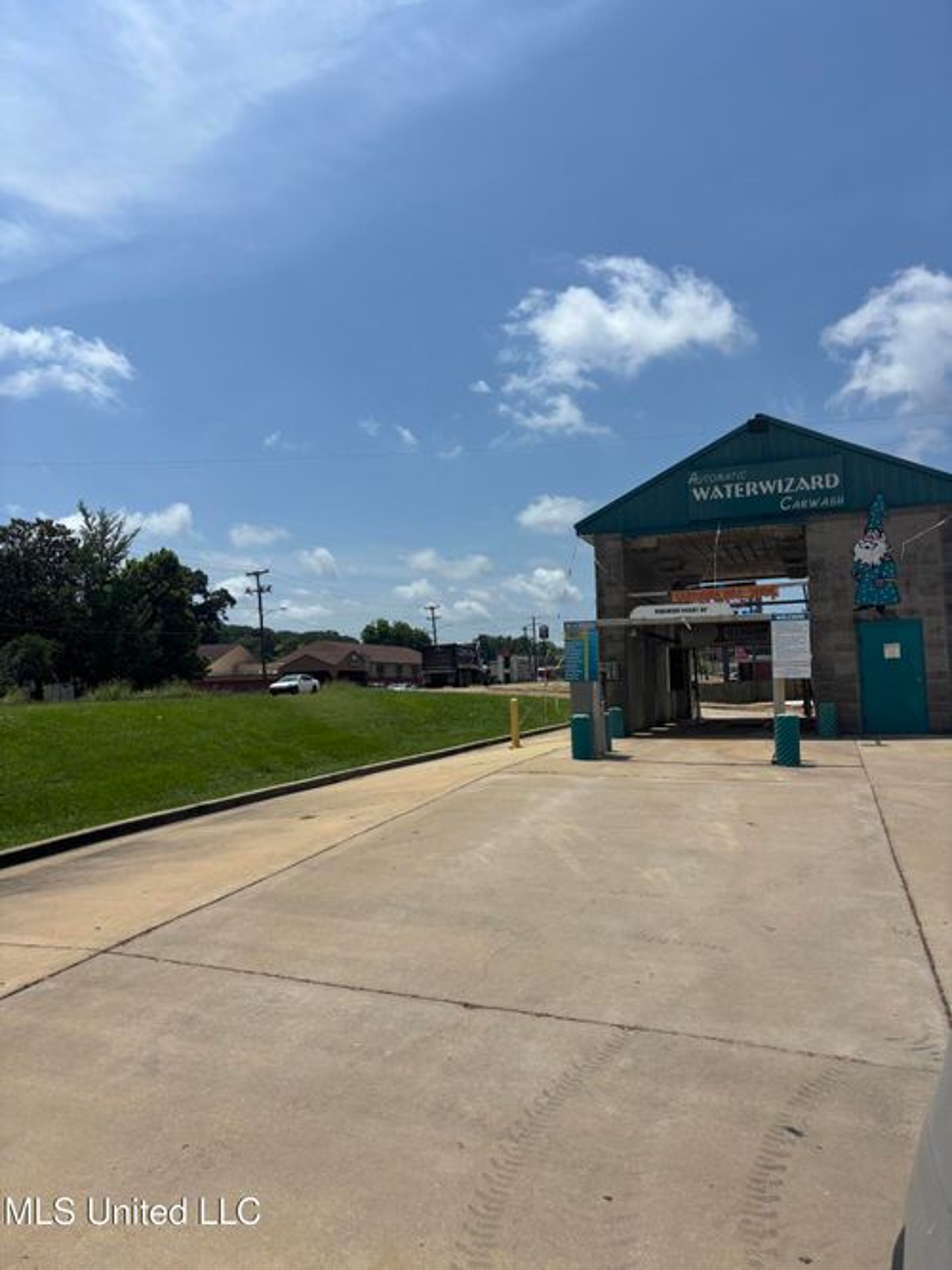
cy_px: 635
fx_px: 954
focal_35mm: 26
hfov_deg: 53.0
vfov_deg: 67.3
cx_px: 476
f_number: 1.6
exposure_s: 1/7692
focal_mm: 5.96
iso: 50
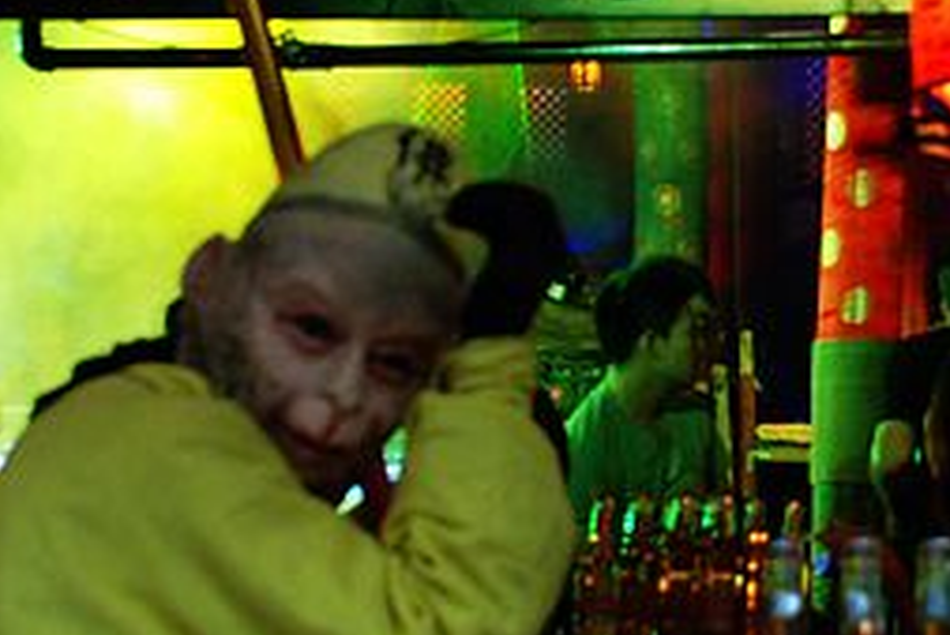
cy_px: 344
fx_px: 3839
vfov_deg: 9.5
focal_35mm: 145
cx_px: 620
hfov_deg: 14.1
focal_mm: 35
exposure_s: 1/8
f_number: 4.5
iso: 400
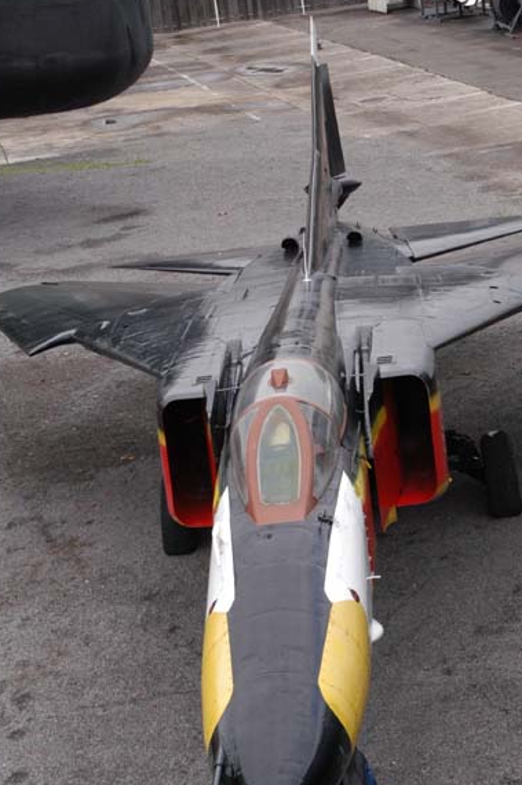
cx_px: 325
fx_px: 2063
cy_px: 380
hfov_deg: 14.4
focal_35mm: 95
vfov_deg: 21.5
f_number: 9
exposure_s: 1/320
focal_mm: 45
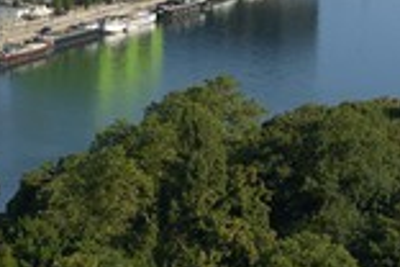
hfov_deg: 7.3
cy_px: -64
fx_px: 3144
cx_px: 295
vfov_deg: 4.8
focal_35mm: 283
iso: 200
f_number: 10
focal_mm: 105
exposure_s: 1/320
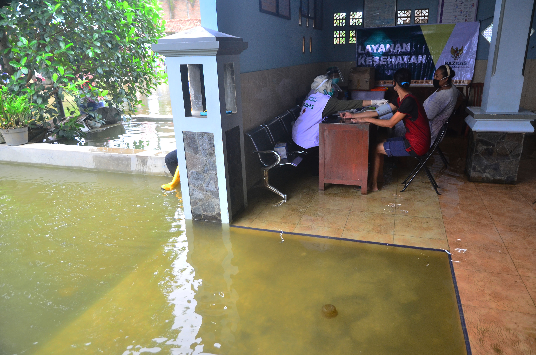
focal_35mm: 24
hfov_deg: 73.9
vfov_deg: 52.9
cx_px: 268
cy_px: 178
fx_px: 357
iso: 400
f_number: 3.5
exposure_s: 1/125
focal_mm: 16
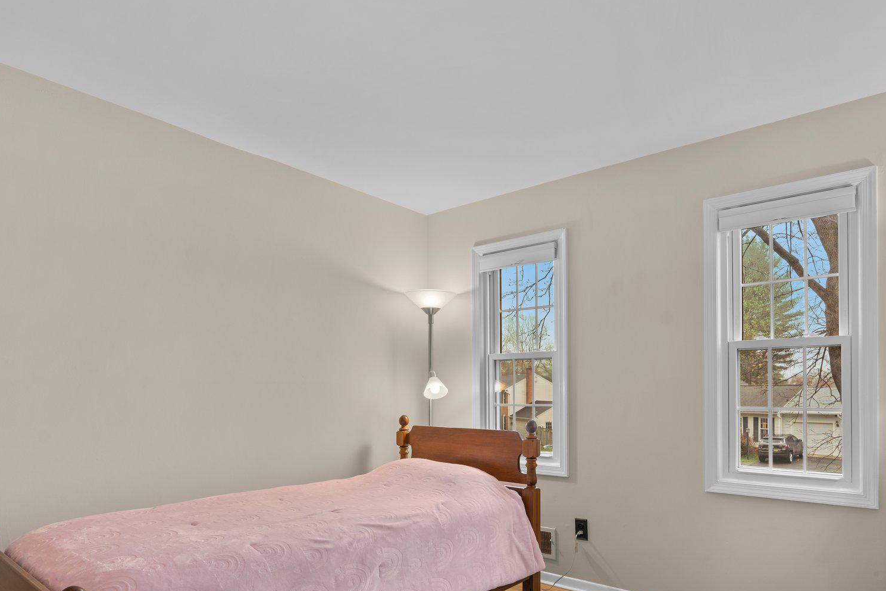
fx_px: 541
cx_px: 496
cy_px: 395
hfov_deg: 78.3
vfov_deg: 56.0
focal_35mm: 22
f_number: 8
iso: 100
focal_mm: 16
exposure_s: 1.3
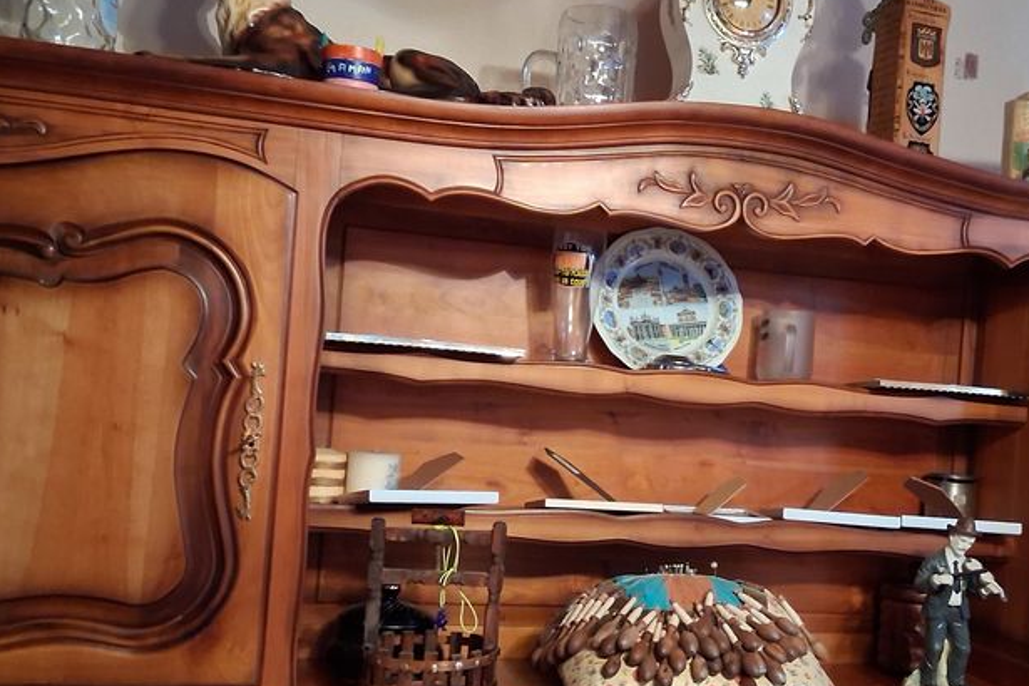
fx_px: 1258
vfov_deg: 30.5
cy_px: 395
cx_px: 632
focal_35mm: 44
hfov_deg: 44.2
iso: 800
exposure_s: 1/25
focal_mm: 3.98
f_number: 1.8
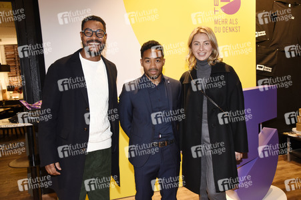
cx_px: 150
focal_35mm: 30
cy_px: 100
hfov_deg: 62.0
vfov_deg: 43.5
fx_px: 251
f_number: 6.3
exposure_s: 1/60
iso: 2000
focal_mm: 30
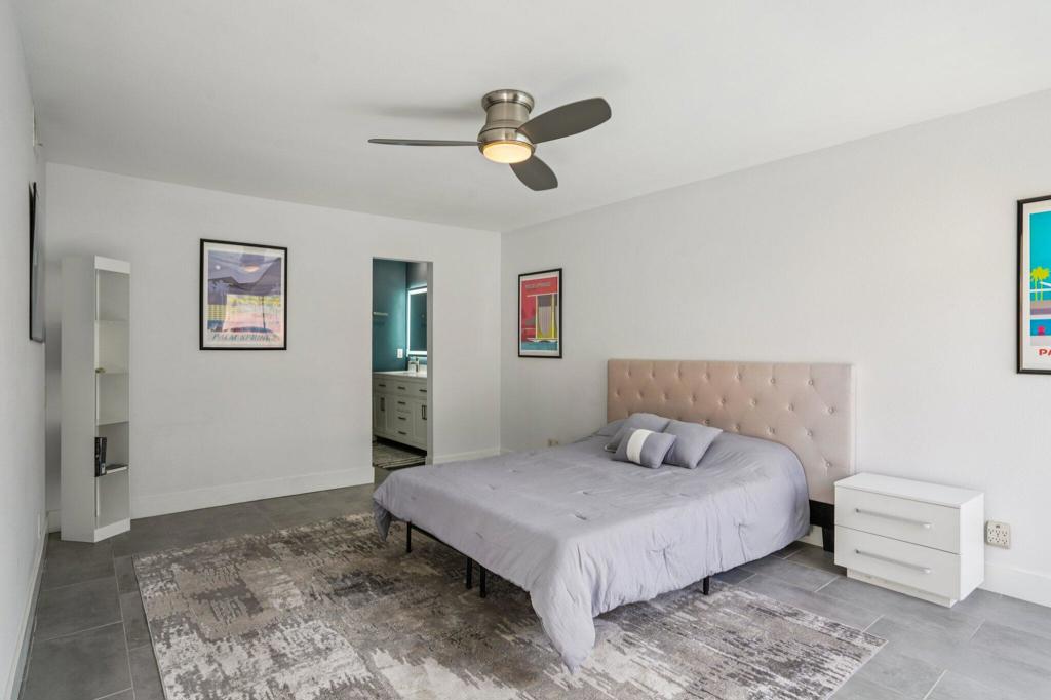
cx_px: 526
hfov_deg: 90.0
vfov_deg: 67.3
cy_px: 350
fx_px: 525
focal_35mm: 18
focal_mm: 18
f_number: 8
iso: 160
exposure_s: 1/30
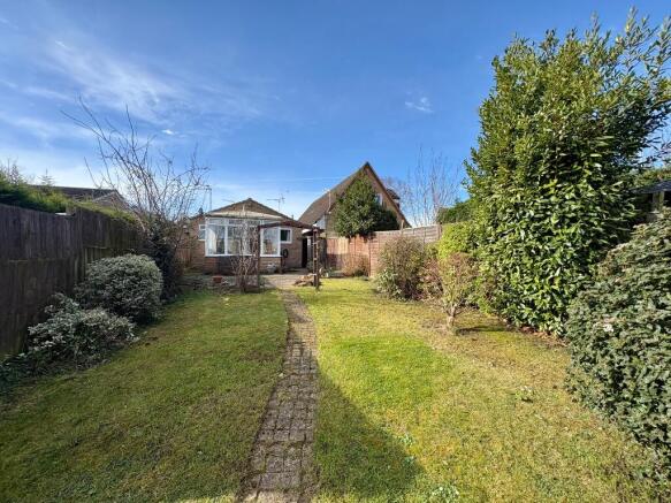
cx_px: 336
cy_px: 252
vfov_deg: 85.7
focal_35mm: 14
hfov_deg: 102.1
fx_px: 271
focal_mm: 2.22
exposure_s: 1/849
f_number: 2.2
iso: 50
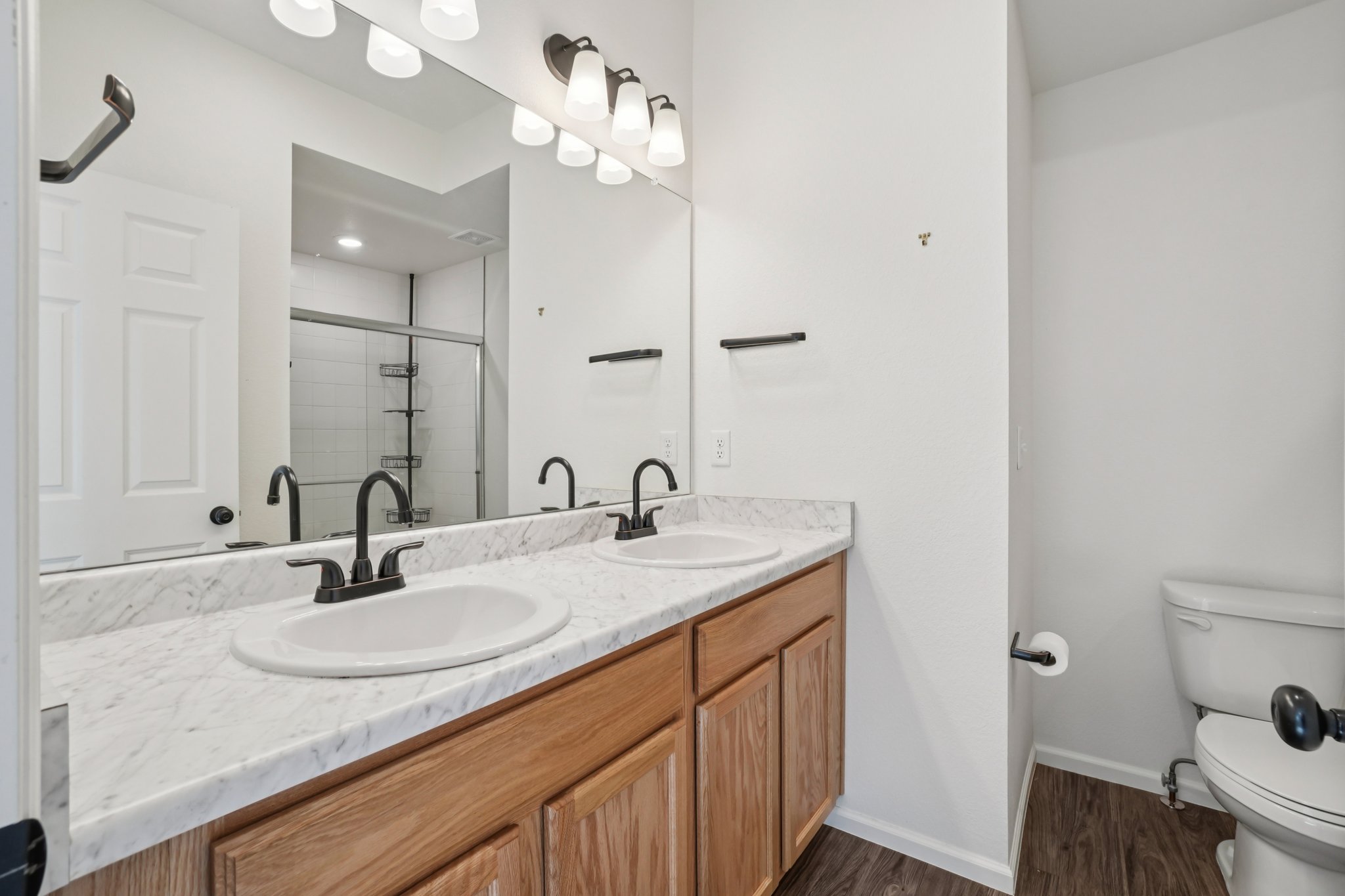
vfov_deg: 77.3
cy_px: 448
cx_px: 672
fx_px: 560
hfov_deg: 100.4
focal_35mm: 15
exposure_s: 1/60
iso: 400
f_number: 8
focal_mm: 10
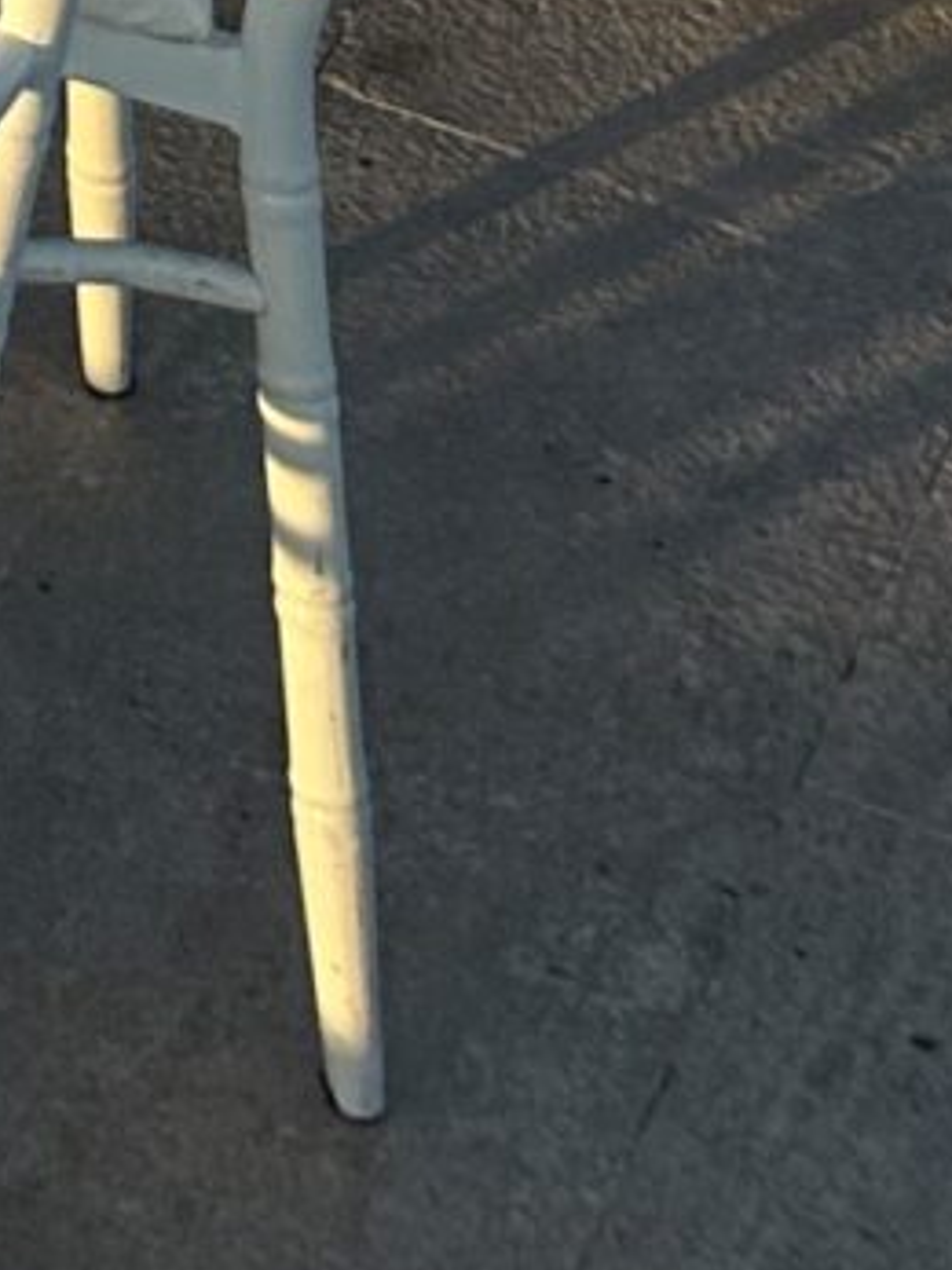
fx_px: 6494
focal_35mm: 177
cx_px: -2307
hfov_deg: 7.1
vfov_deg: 8.8
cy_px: -2738
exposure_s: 1/1433
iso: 80
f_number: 1.78
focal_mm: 6.86
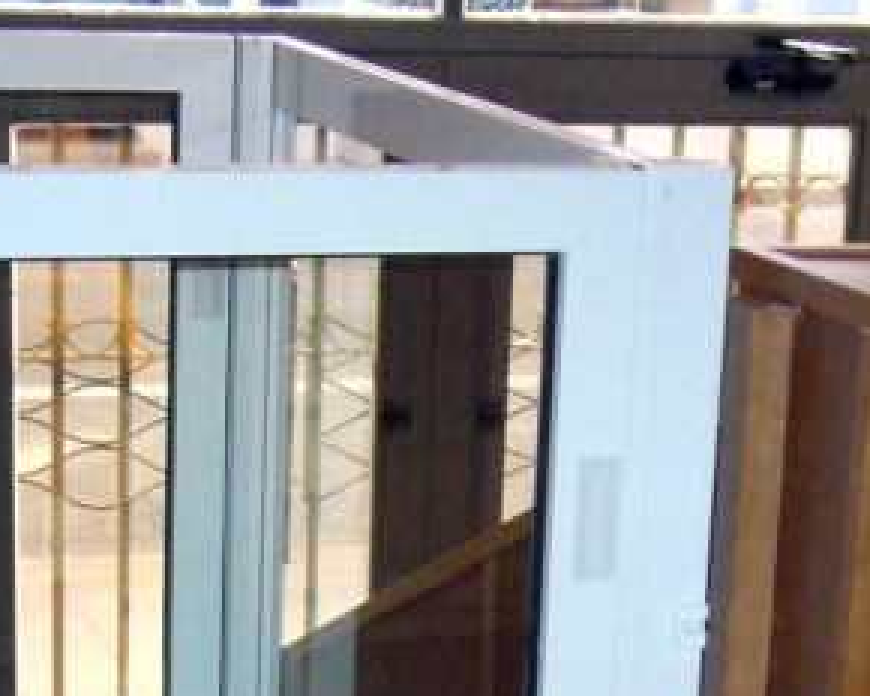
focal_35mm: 109
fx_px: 2807
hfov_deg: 17.6
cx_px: 471
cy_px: 736
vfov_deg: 13.9
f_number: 2.9
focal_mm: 6
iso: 250
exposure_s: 1/30
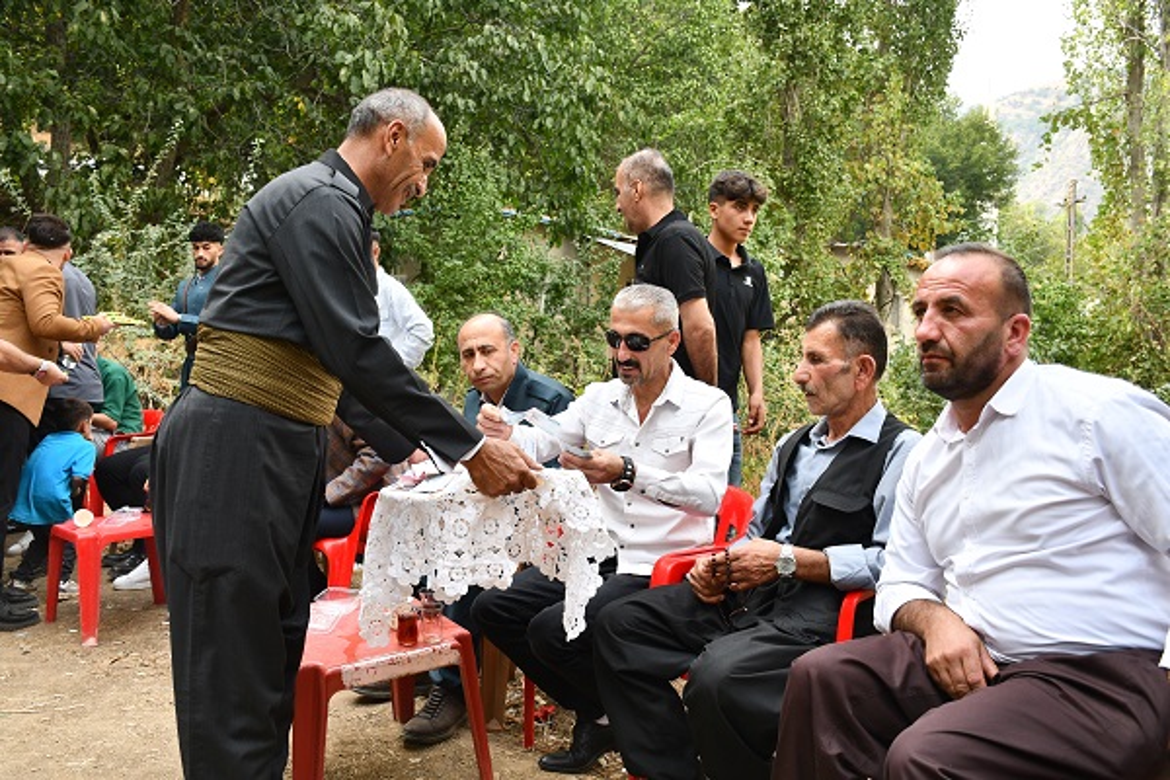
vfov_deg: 40.0
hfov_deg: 57.2
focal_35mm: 33
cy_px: 390
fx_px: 1072
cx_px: 585
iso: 320
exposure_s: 1/250
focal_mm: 22
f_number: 5.6
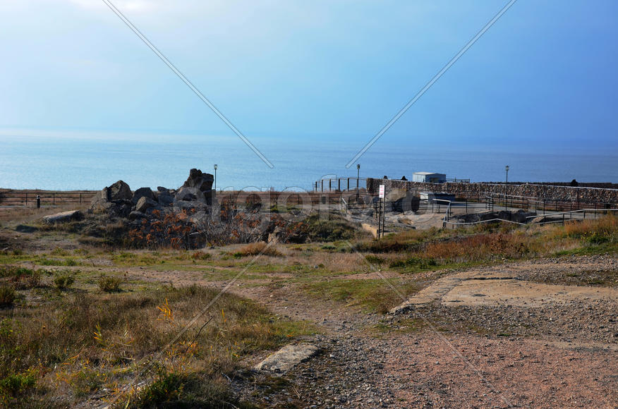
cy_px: 204
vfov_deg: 21.5
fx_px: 1079
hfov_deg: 32.0
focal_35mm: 63
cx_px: 309
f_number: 11
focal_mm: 42
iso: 110
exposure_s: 1/125
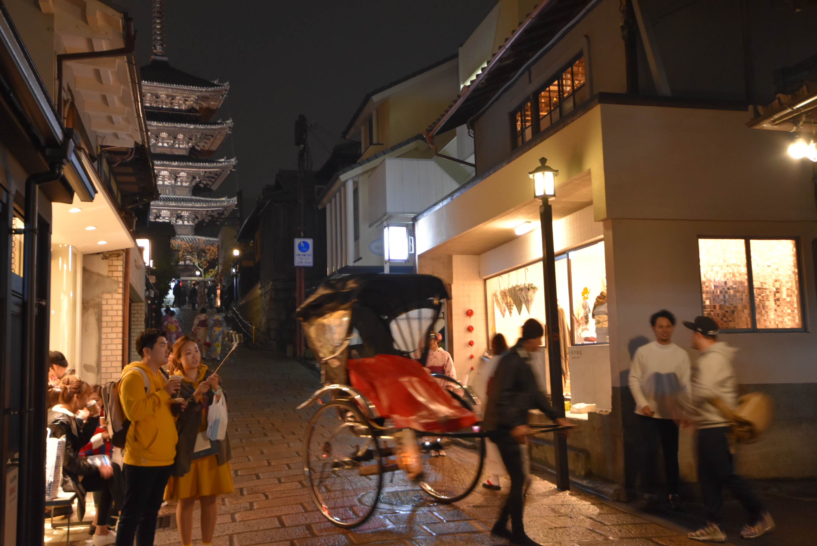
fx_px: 818
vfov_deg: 36.9
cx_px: 408
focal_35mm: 36
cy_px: 273
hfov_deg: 53.1
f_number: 4.5
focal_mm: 24
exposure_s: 1/6
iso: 1600
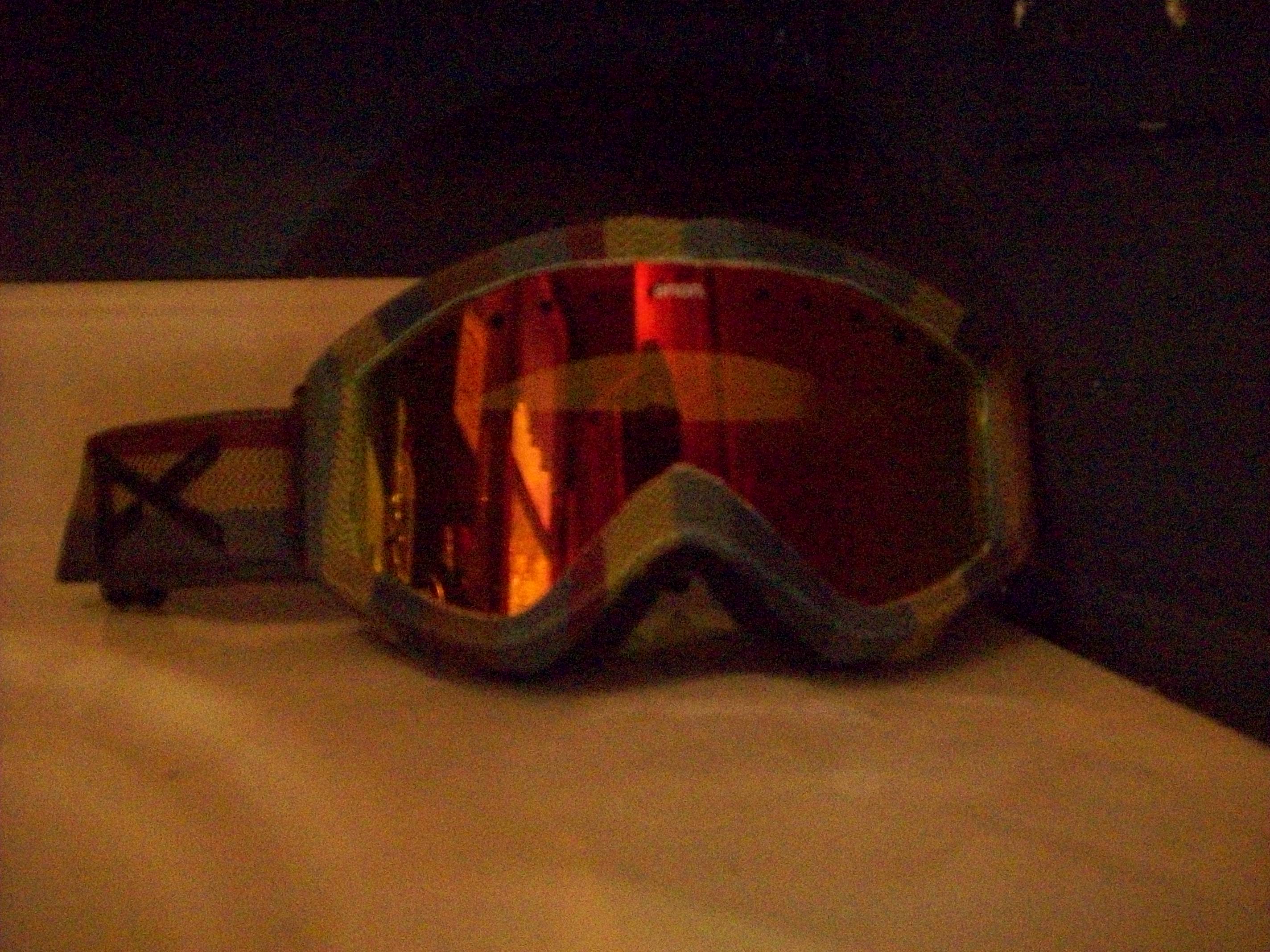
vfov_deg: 39.6
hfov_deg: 51.4
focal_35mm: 36
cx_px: 635
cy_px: 476
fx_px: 1320
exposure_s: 1/128
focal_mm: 6
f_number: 2.7
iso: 800
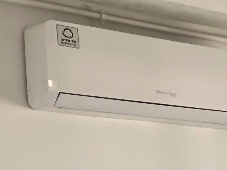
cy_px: 350
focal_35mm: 135
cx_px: 466
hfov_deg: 12.7
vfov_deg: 10.1
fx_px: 885
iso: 50
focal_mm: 4
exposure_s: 1/120
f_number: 1.8
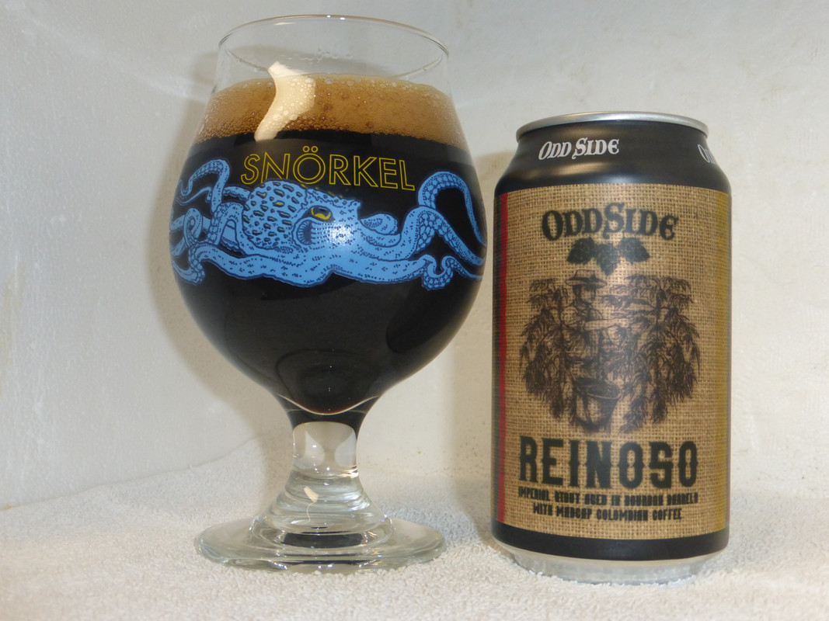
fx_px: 982
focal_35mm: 41
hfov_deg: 45.8
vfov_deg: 35.1
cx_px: 414
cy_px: 310
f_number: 3.9
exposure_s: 1/60
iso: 400
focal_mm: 7.4
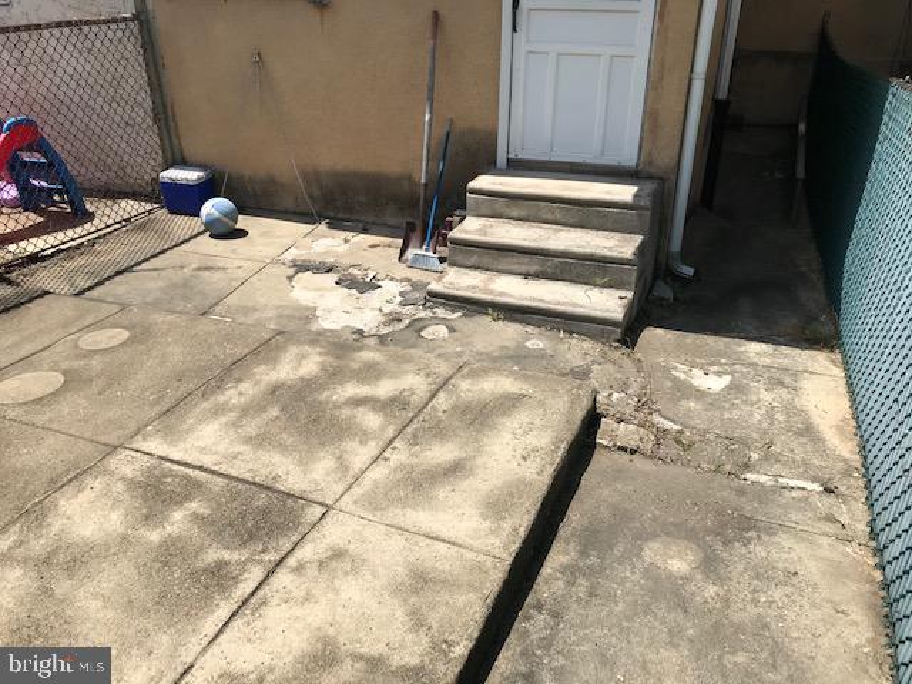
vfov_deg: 49.7
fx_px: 738
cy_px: 342
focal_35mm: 28
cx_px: 456
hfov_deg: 63.4
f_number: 1.8
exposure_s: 1/3195
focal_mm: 3.99
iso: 20
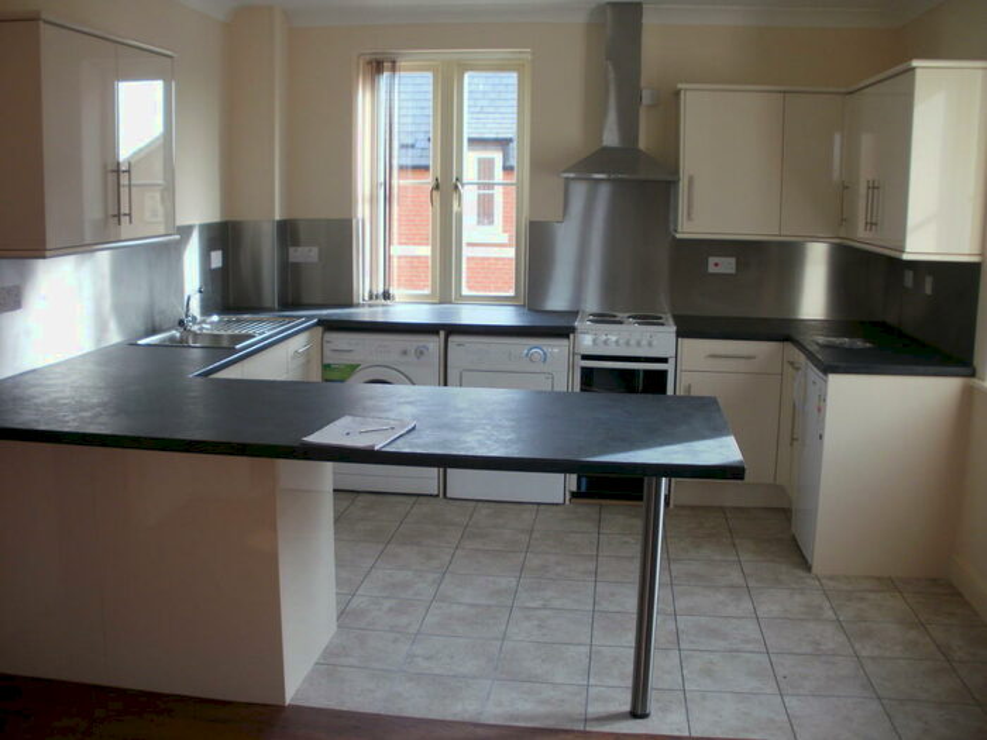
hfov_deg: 51.4
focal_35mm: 36
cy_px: 370
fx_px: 1026
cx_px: 494
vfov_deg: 39.7
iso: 100
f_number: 3.5
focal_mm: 6.3
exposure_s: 1/60
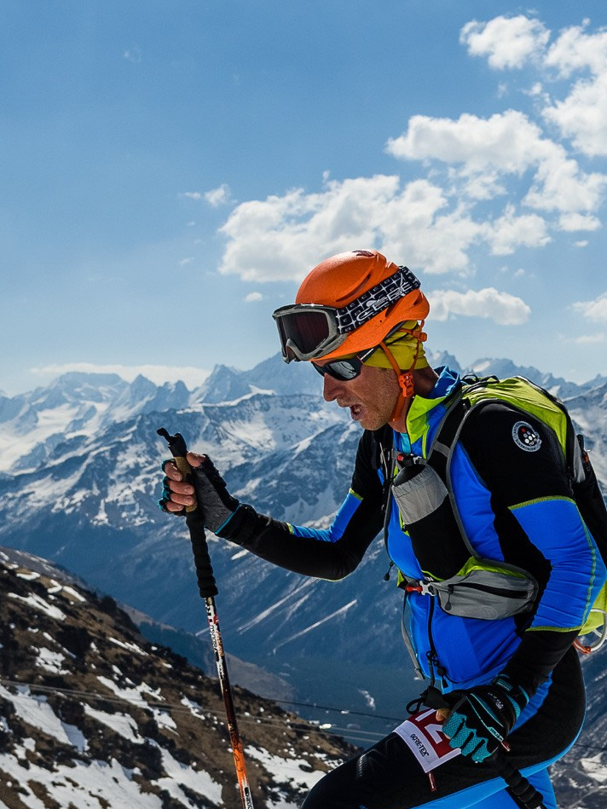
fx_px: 1309
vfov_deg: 33.3
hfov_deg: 25.9
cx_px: 429
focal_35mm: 56
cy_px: 650
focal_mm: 24
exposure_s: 1/640
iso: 100
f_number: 6.3
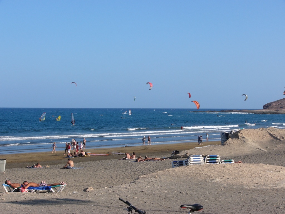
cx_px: 142
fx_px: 626
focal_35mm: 76
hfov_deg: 25.7
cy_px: 107
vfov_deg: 19.4
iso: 50
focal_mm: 12.7
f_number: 5.2
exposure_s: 1/400
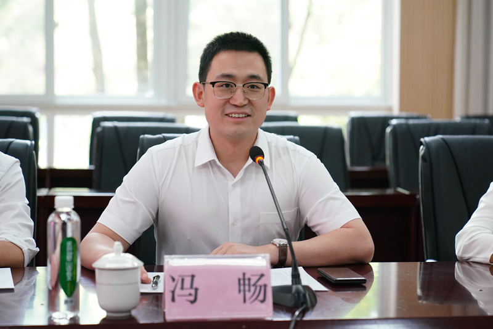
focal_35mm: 70
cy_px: 164
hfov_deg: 28.8
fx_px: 959
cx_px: 246
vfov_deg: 19.5
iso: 2000
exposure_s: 1/100
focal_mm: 70
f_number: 2.8
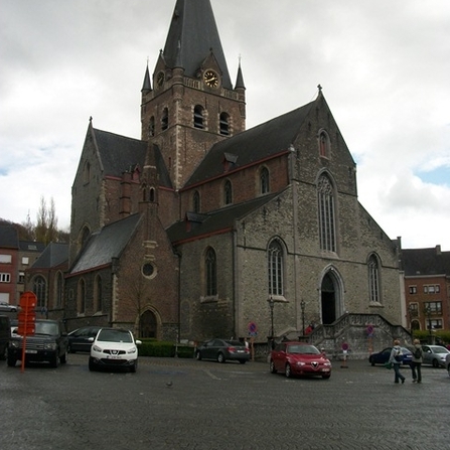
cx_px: 224
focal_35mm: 38
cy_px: 192
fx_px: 559
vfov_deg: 43.7
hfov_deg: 43.9
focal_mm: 5.7
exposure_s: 1/160
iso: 80
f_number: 8.8
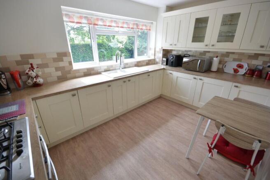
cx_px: 135
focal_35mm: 15
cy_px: 90
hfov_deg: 100.4
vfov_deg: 77.3
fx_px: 112
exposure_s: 1/15
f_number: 8
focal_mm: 10
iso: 400
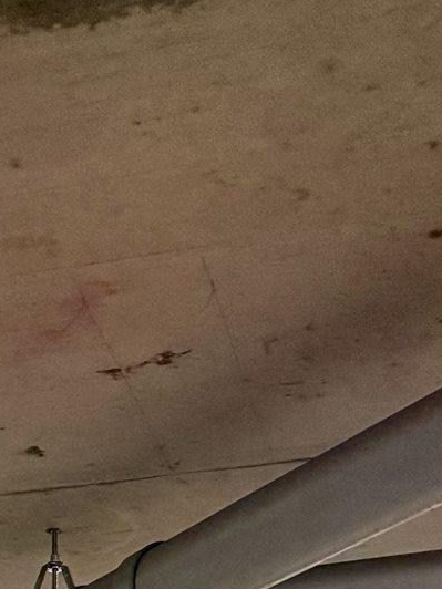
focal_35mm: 104
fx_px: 1771
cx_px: -61
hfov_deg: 13.9
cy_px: 1207
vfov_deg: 15.0
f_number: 1.78
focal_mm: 6.76
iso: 500
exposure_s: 1/45
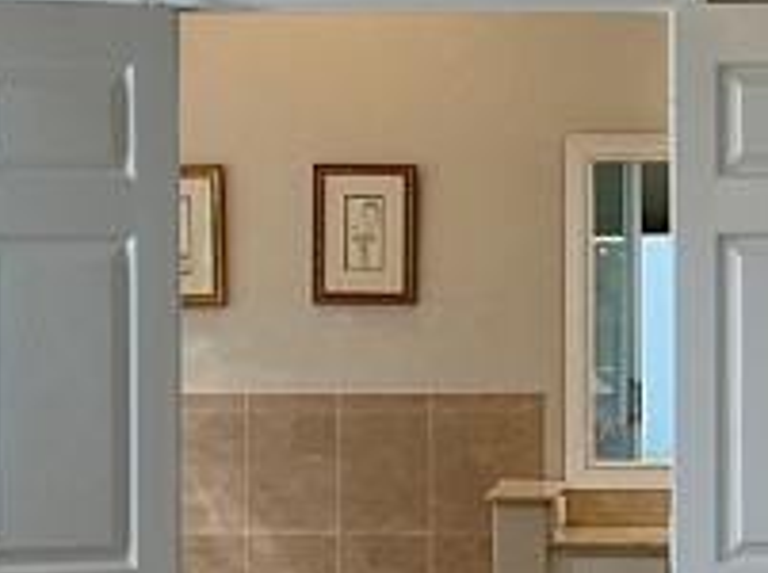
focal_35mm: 148
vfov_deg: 10.0
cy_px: 348
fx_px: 3278
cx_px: 657
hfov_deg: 13.3
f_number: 1.8
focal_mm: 3
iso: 32
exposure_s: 1/120
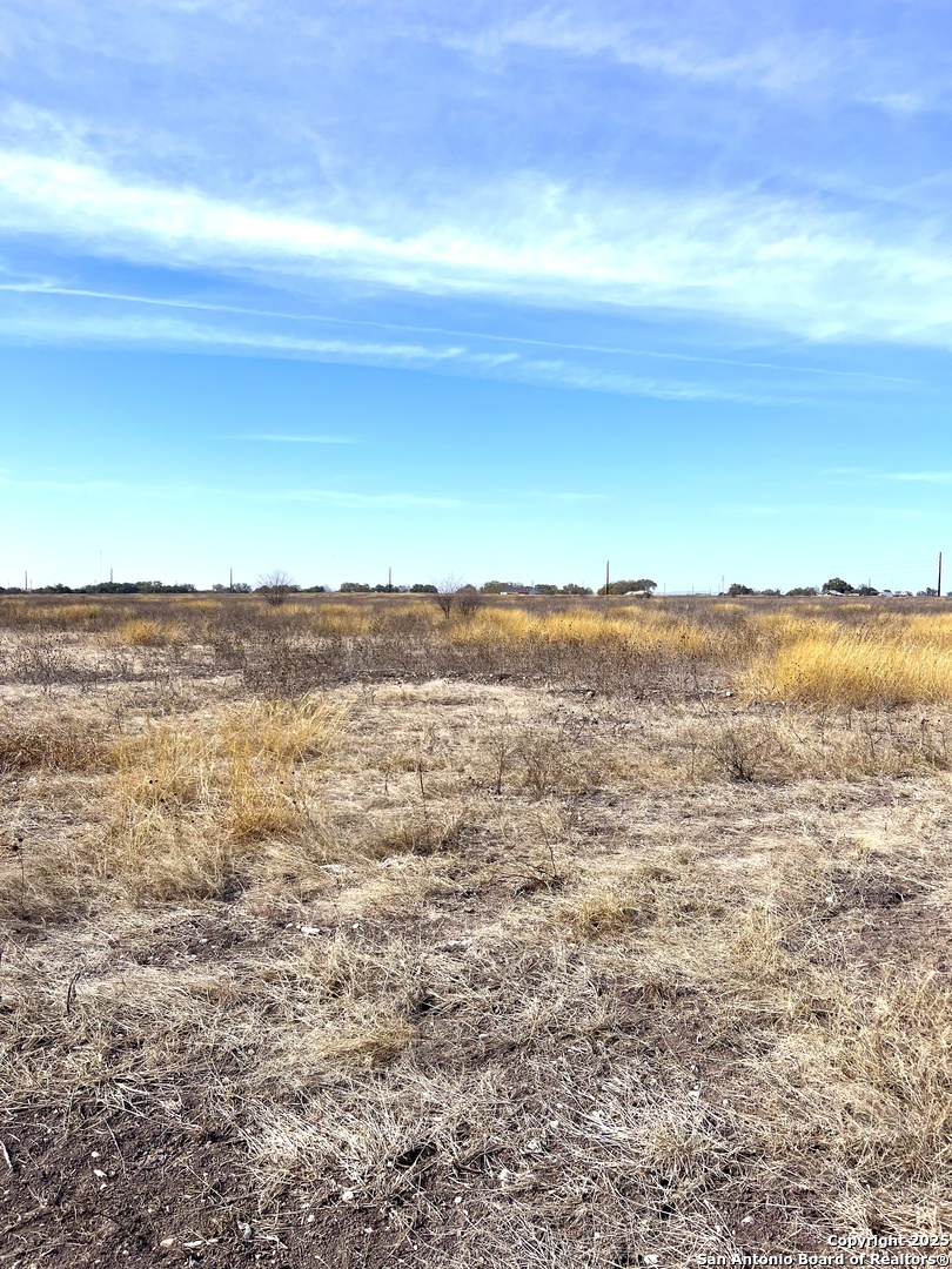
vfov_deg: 67.3
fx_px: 953
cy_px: 634
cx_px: 476
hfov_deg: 53.1
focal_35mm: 26
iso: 50
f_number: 1.5
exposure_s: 1/4630
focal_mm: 5.7
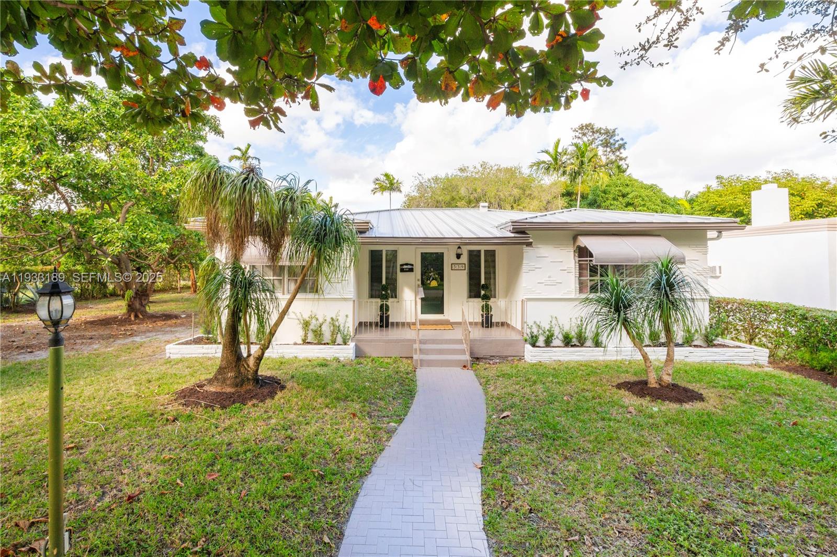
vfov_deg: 72.0
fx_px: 384
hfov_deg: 95.0
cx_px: 418
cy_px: 278
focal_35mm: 16
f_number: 9
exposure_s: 1/125
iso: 200
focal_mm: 11
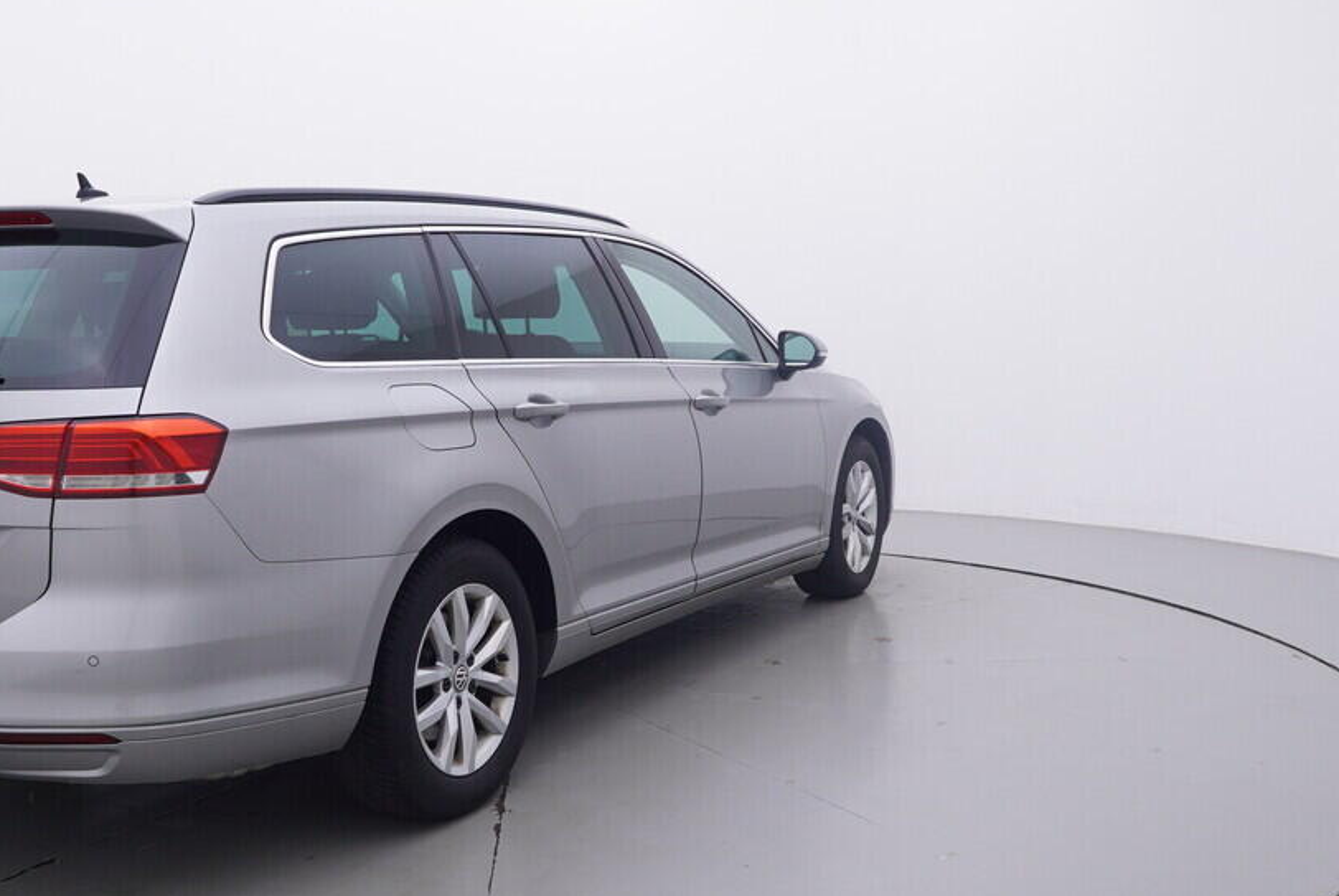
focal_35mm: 40
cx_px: 524
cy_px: 470
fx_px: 1485
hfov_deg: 48.2
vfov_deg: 33.6
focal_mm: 15
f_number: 5
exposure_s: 1/80
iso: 200
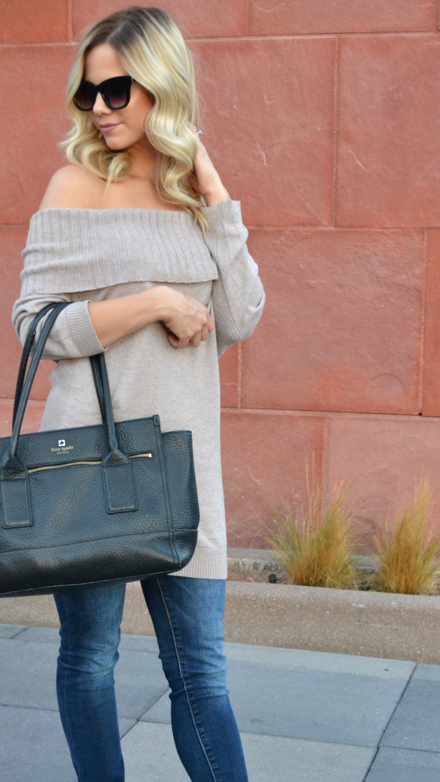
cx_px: 171
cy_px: 482
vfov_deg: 29.3
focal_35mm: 72
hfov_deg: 16.7
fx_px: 1493
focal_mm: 32
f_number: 5.6
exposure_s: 1/100
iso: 1600
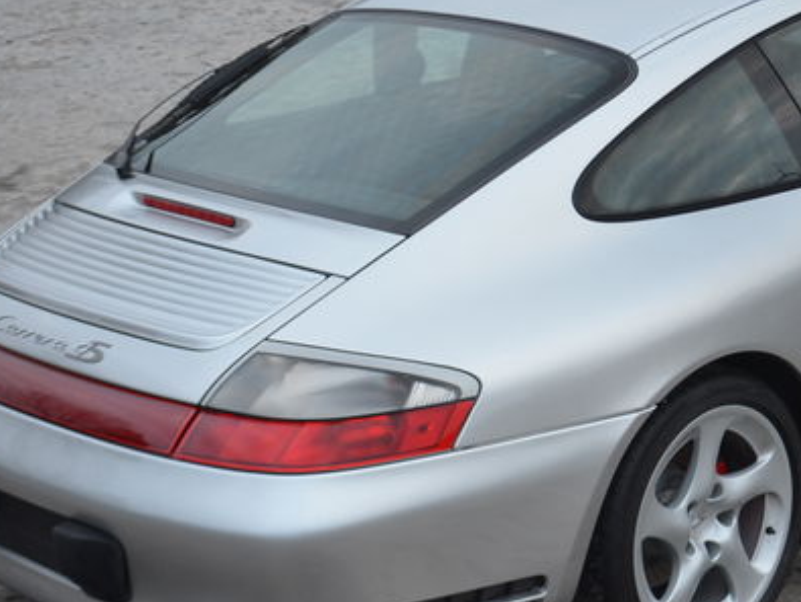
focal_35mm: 95
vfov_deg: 15.6
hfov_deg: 20.5
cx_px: 590
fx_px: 2200
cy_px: 296
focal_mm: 34
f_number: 5
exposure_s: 1/60
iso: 560
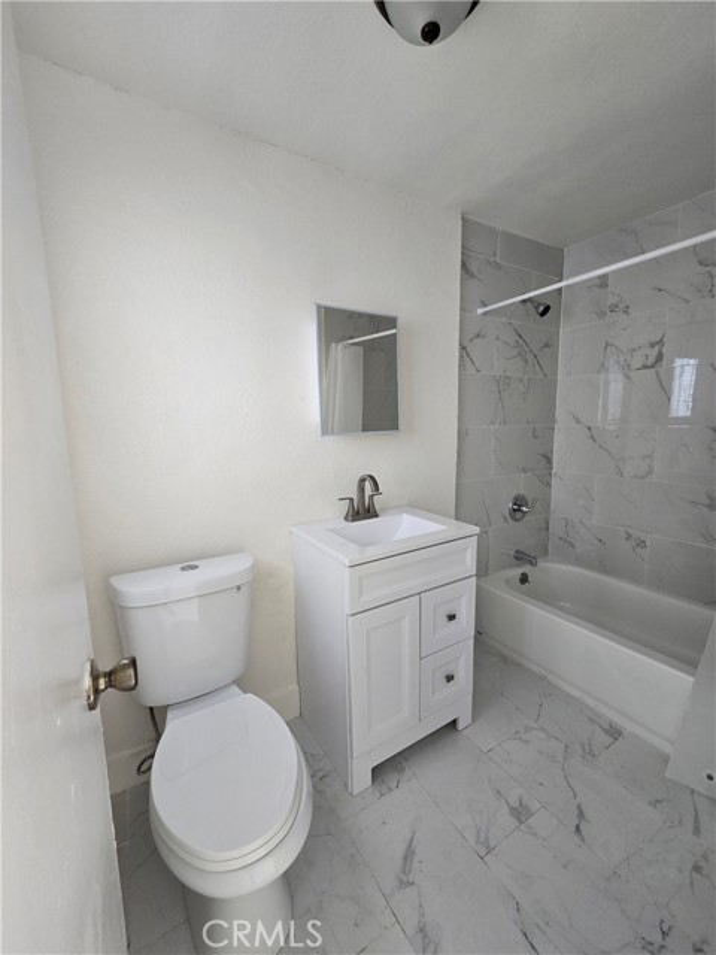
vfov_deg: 106.2
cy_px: 478
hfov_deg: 89.9
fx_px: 359
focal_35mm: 13
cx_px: 358
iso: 100
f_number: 2.2
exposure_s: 1/60
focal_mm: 2.2
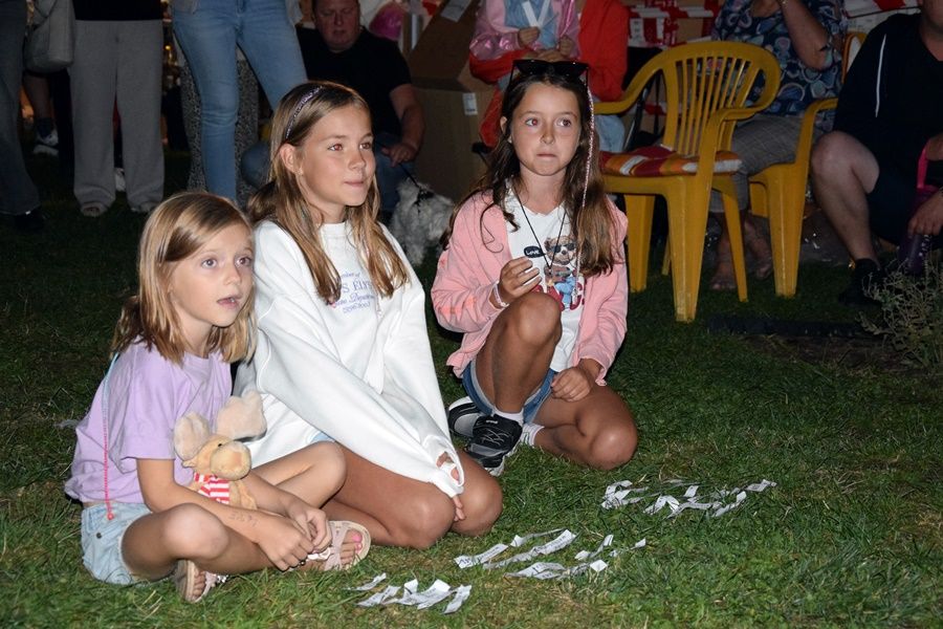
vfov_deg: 18.2
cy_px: 314
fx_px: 1964
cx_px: 472
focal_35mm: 75
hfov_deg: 27.0
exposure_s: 1/60
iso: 3200
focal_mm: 50
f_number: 5
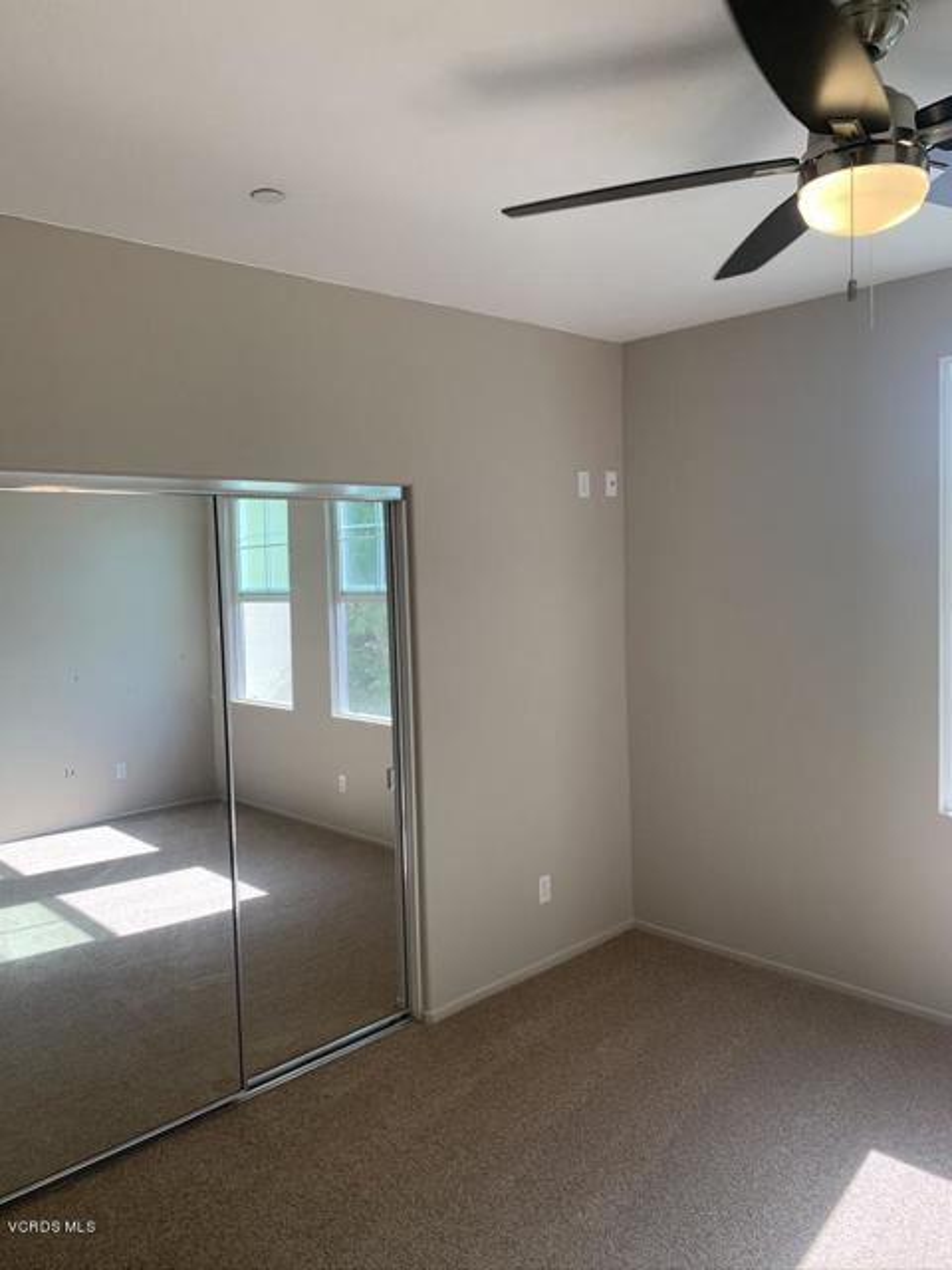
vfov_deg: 67.3
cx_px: 476
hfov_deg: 53.1
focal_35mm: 26
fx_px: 953
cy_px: 635
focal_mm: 4.25
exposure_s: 1/121
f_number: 1.8
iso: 32
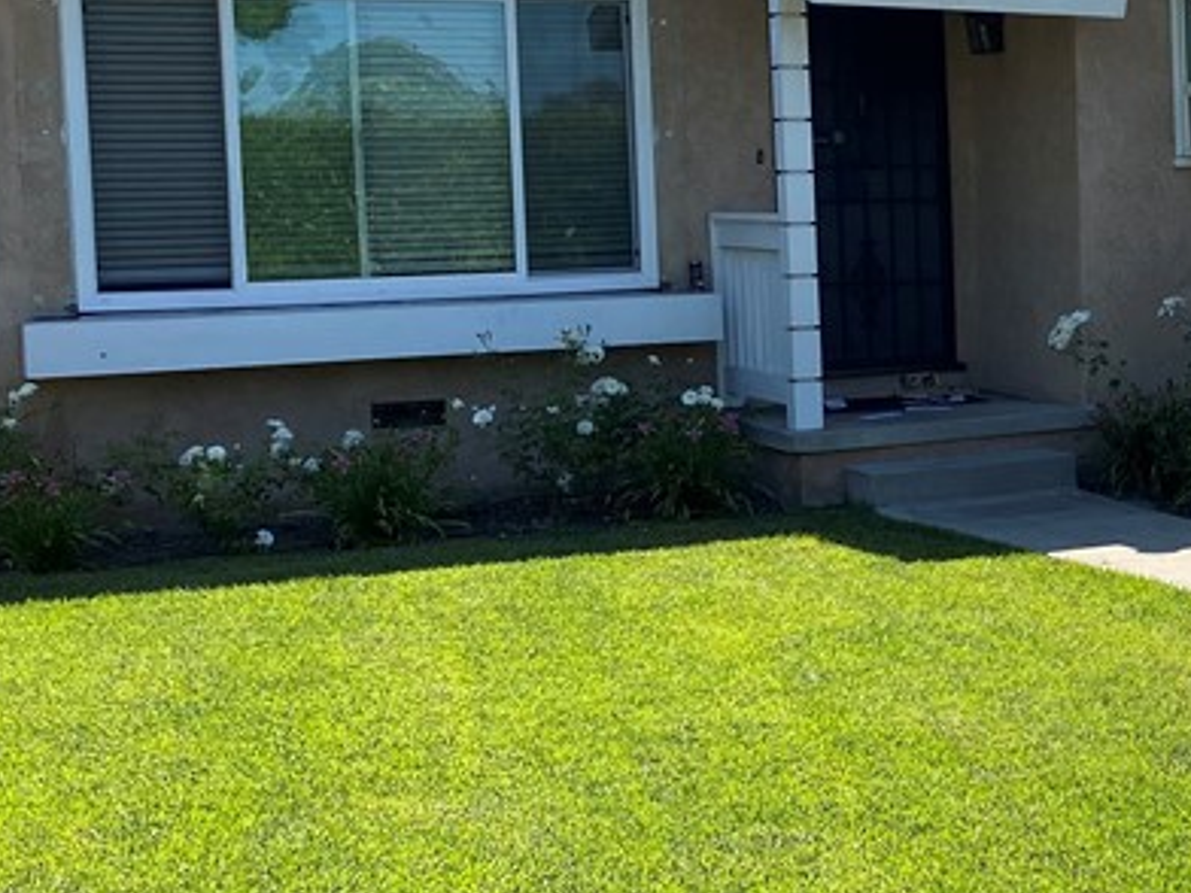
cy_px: 334
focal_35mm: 68
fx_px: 2340
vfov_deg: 21.6
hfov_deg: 25.7
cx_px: 1419
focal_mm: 4.25
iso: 32
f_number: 1.8
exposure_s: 1/2358
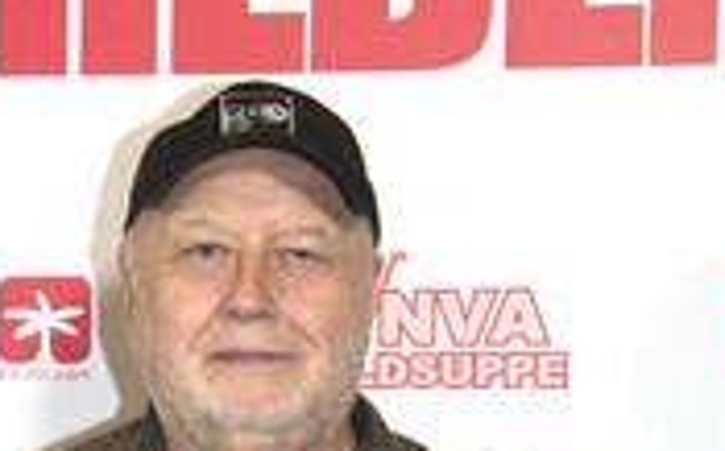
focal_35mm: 168
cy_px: 811
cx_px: 261
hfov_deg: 12.5
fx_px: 3316
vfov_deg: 7.6
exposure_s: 1/125
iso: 1600
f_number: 6.3
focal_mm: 72
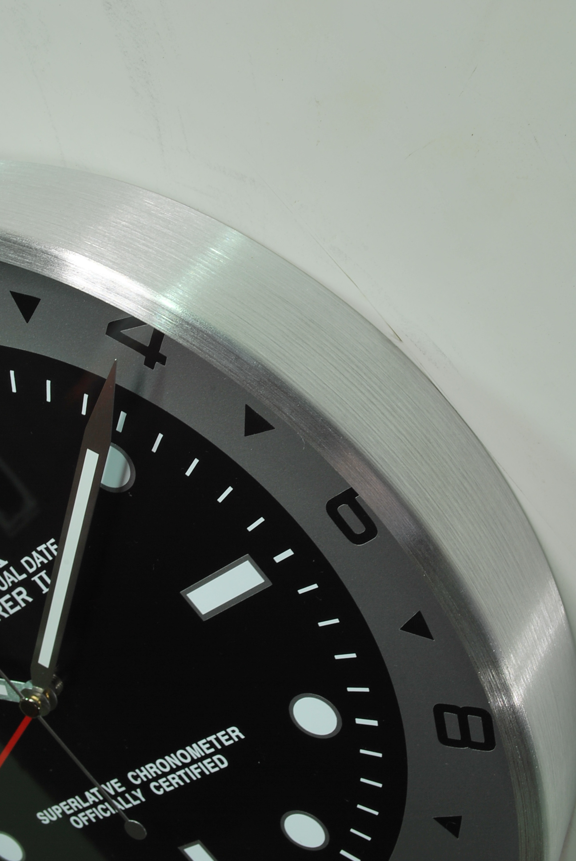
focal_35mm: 48
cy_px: 430
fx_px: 1149
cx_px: 288
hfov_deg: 28.2
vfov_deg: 41.1
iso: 100
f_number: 16
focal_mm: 32
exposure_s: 2.5
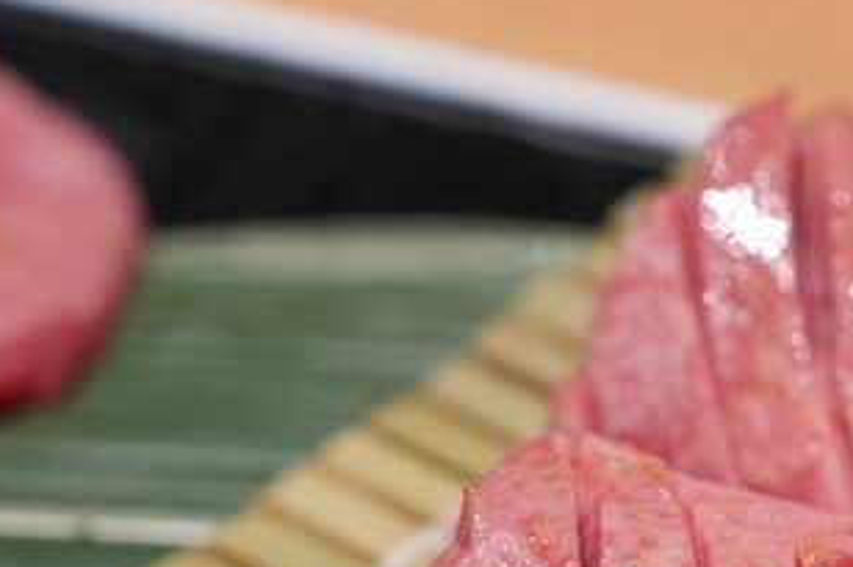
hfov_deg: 10.5
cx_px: 972
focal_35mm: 193
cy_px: 456
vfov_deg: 7.1
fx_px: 4570
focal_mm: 70
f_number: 5.6
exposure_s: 1/80
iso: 1250
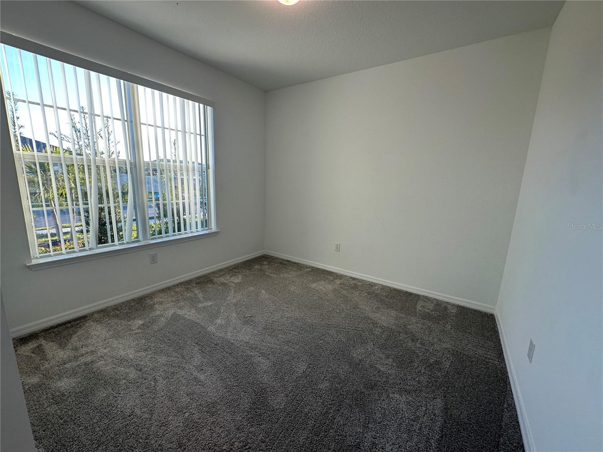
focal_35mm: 14
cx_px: 302
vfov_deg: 85.7
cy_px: 226
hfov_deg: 102.1
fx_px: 244
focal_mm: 2.22
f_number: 2.2
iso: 64
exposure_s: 1/120
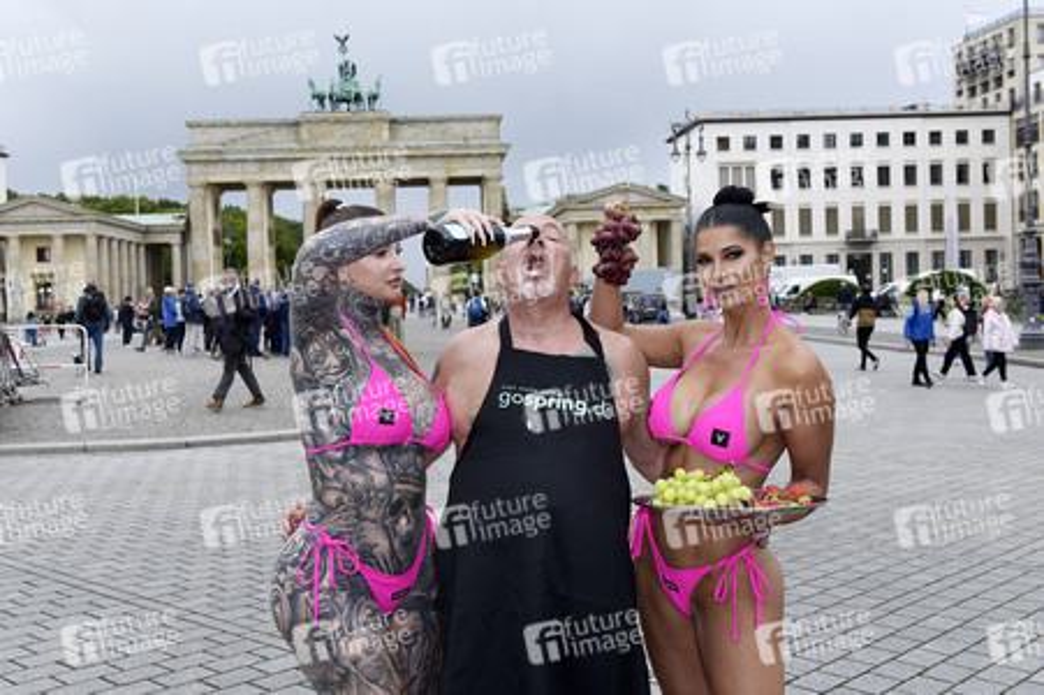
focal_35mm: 38
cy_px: 348
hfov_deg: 50.7
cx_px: 522
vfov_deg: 35.0
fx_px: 1101
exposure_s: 1/200
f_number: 5.6
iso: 250
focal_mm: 38
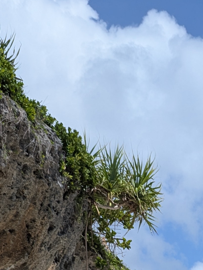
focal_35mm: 90
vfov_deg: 17.3
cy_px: 500
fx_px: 702
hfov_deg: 15.1
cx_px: 311
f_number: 1.85
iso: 75
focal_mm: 6.81
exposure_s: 1/4717
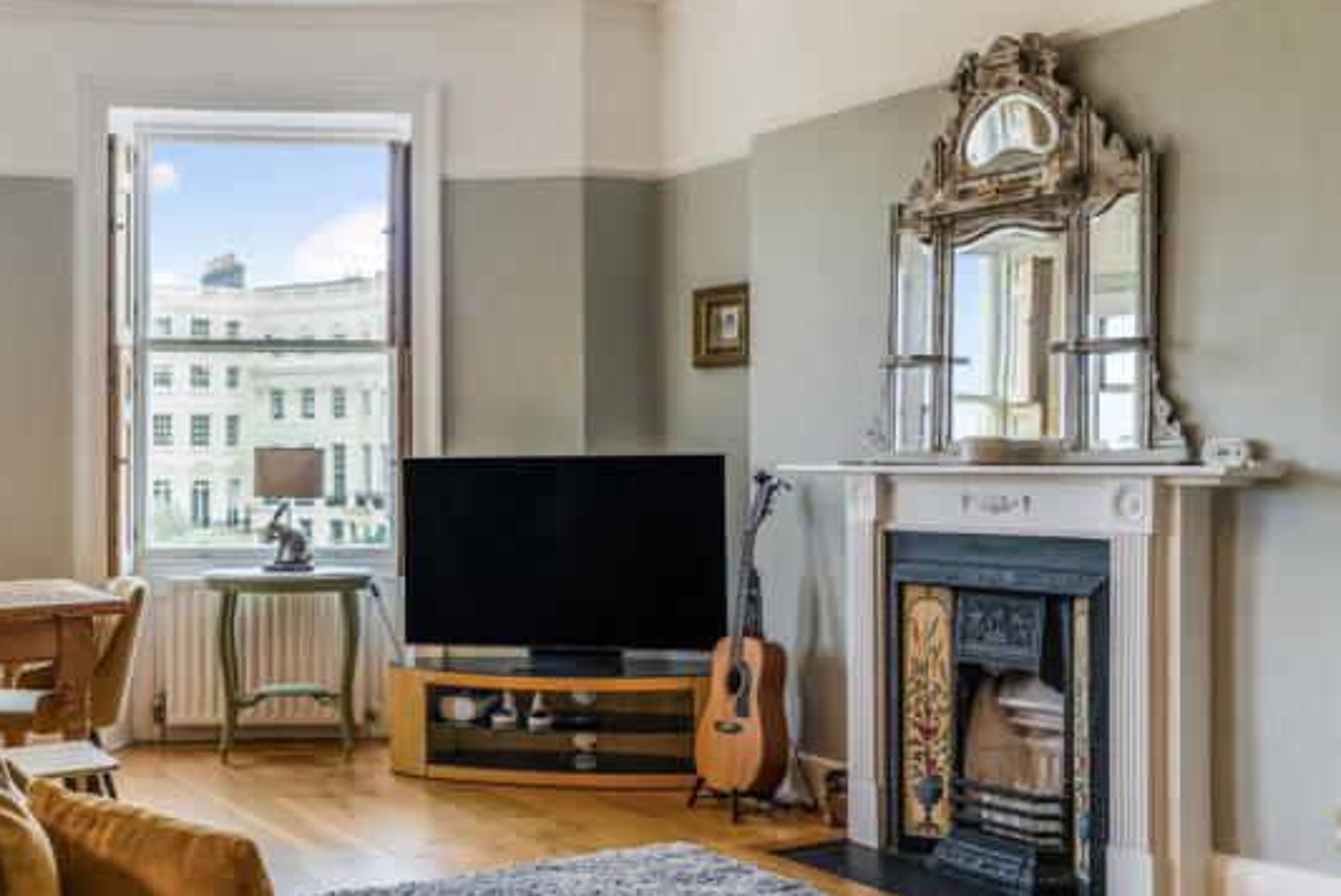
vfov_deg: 31.2
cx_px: 575
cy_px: 502
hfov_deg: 45.3
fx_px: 1603
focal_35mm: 43
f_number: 5
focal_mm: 35
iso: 500
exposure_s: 1/15
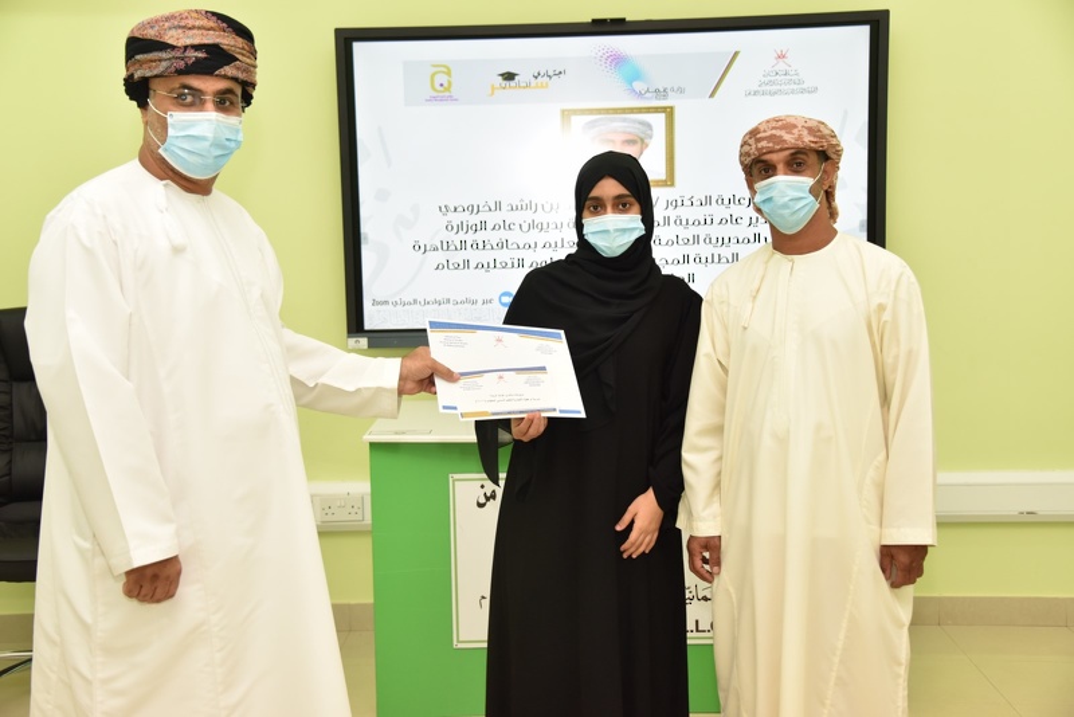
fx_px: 1492
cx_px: 537
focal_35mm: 50
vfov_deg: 27.0
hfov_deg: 39.6
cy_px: 358
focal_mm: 50
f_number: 5
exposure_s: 1/250
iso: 1600
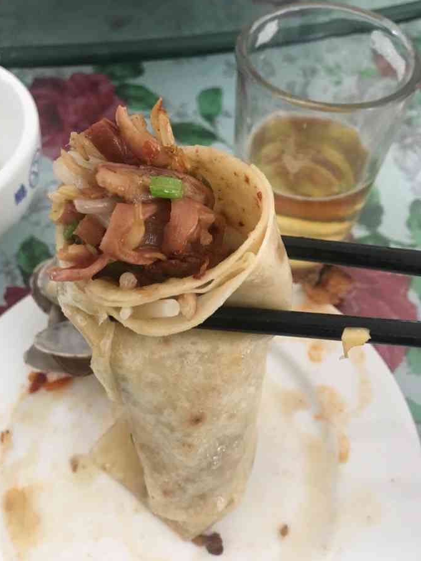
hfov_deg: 46.8
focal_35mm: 30
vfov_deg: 59.9
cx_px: 211
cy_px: 275
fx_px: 486
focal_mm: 4.15
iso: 200
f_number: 2.2
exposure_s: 1/20
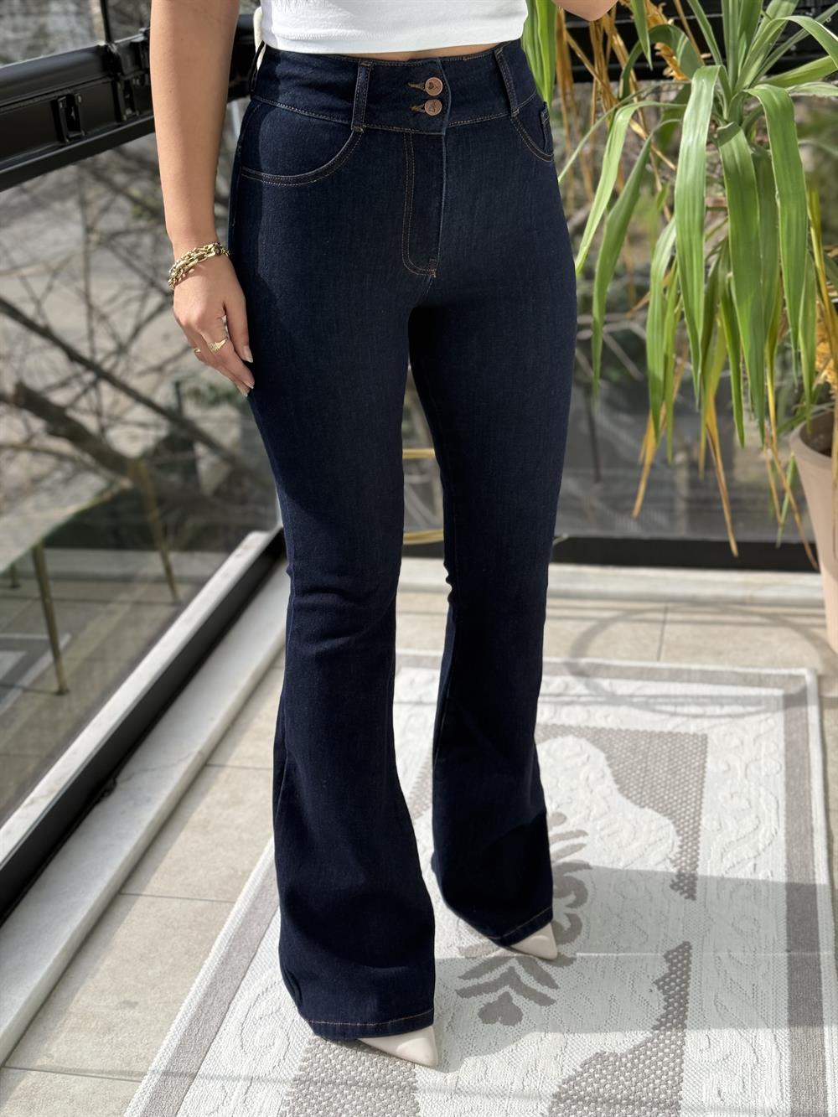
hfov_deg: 30.3
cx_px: 419
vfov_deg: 39.7
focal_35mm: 48
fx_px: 1549
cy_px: 558
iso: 80
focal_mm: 6.76
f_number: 1.78
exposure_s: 1/733
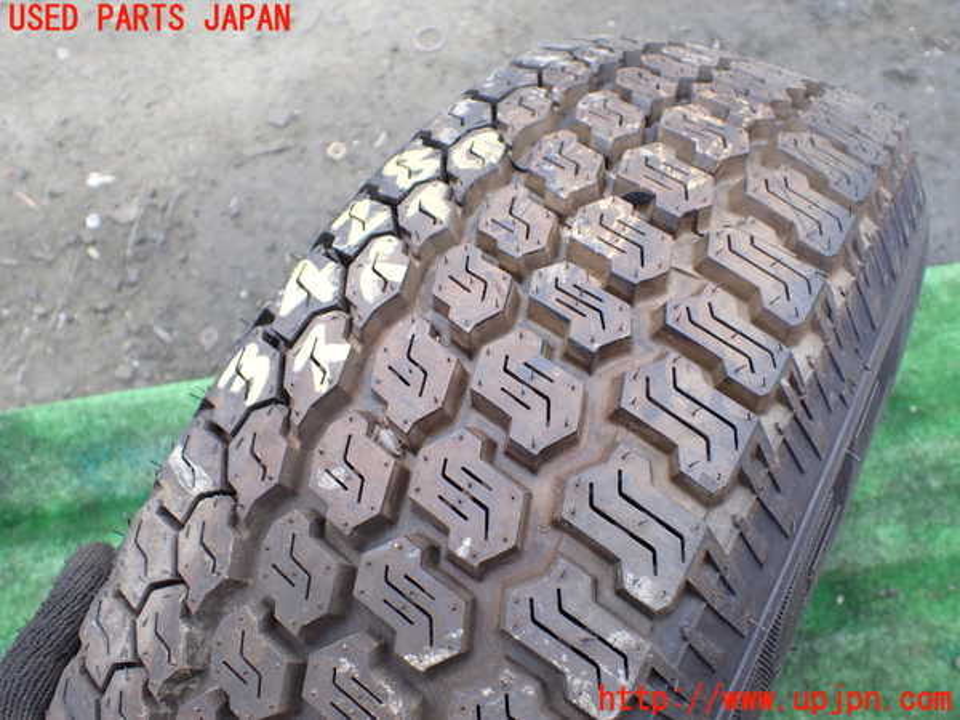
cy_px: 360
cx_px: 480
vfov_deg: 46.8
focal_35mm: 30
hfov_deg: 60.0
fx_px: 832
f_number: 2.3
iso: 125
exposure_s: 1/125
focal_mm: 5.4
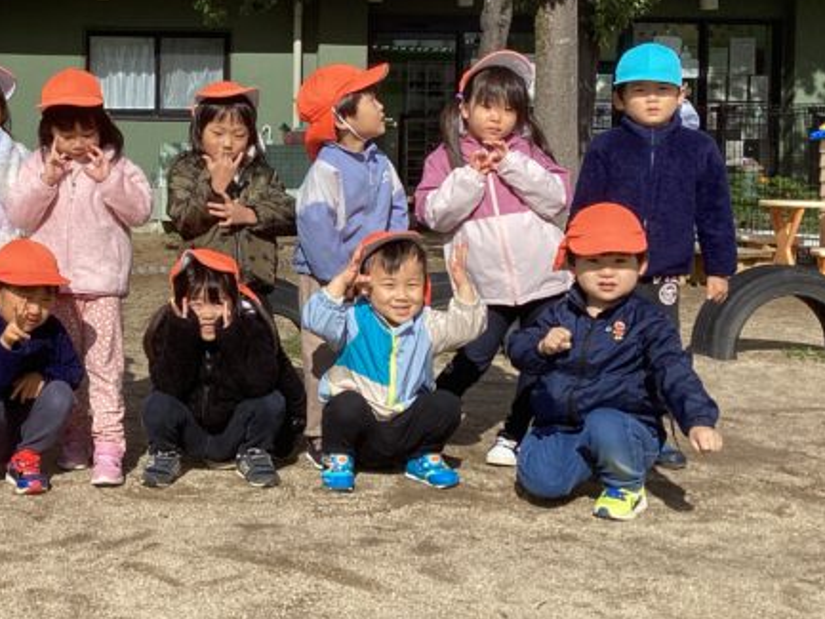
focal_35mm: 55
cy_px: 183
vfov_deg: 26.3
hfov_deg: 33.6
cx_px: 133
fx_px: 1311
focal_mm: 3.3
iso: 25
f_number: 2.4
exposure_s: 1/1812
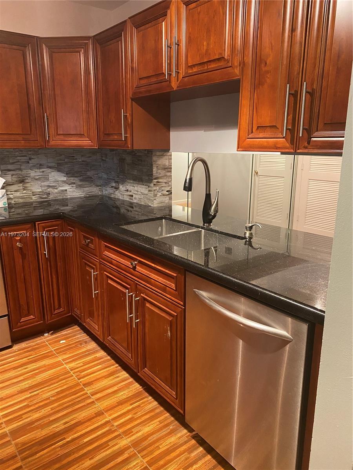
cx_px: 176
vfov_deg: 67.3
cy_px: 235
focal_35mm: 26
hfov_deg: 53.1
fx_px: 354
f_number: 1.8
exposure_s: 1/40
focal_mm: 4.25
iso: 400
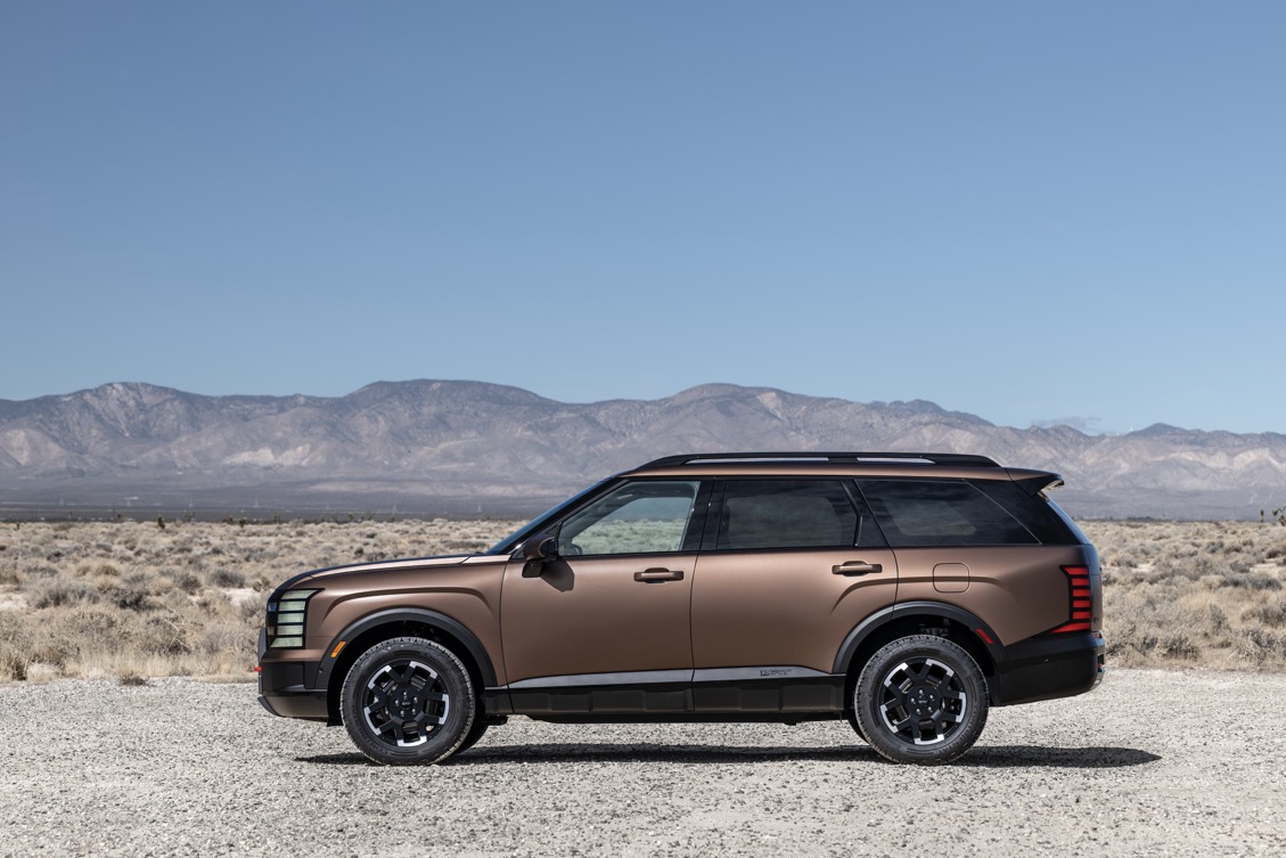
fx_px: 3037
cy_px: 405
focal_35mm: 85
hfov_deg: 23.9
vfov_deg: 16.1
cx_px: 674
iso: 64
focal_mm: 75
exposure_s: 1/500
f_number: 5
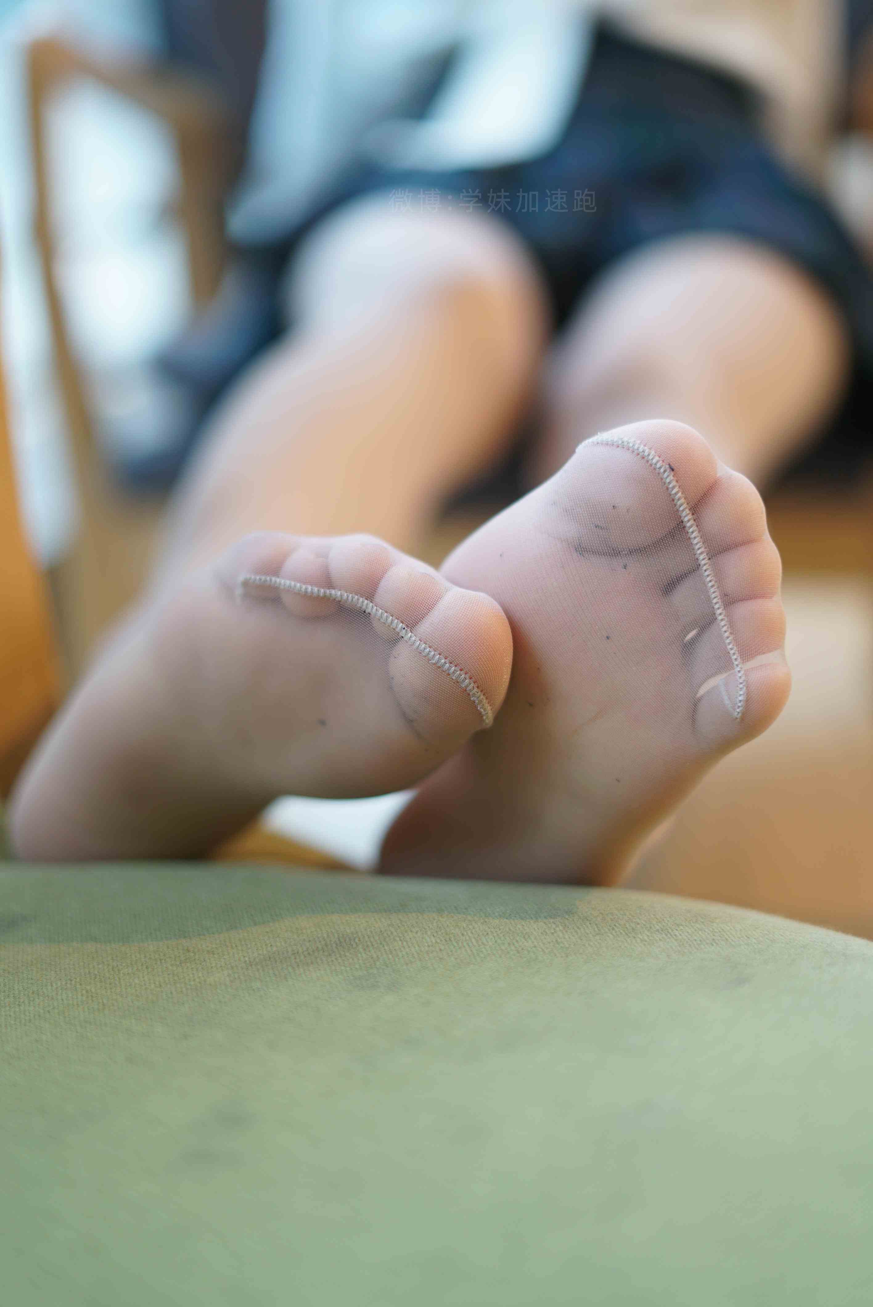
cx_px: 436
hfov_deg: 27.0
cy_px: 654
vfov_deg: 39.6
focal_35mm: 50
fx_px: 1816
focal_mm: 50
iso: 200
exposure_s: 1/60
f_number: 1.8
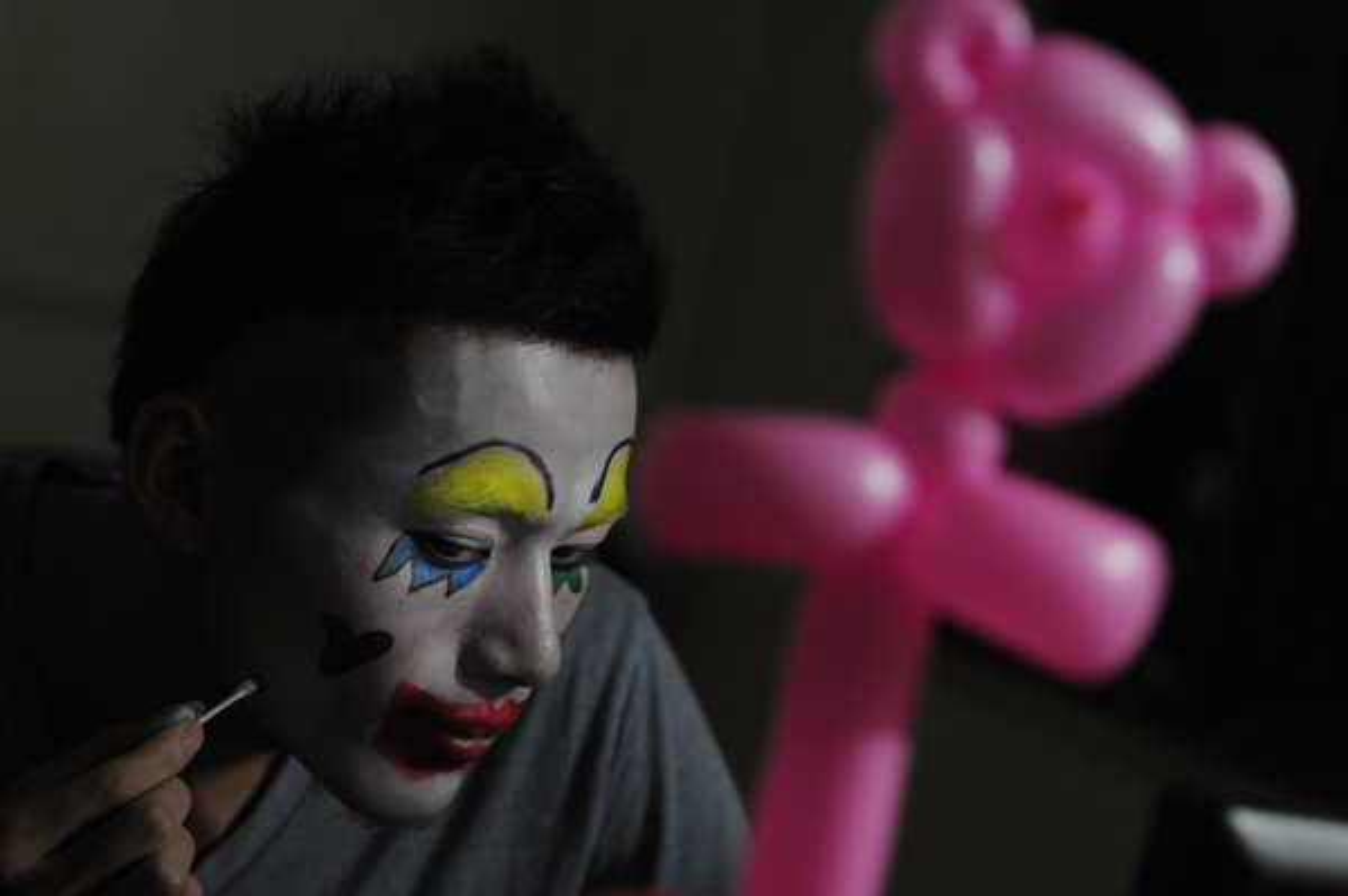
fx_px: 5051
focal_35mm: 135
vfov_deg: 10.1
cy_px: 448
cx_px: 674
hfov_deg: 15.2
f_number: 2.8
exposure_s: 1/50
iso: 800
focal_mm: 90
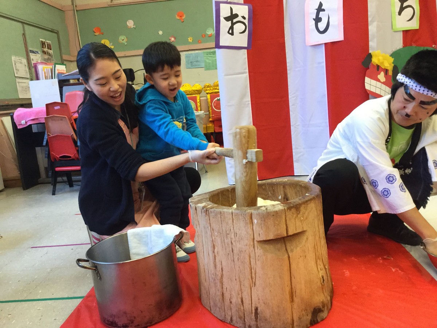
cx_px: 218
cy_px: 164
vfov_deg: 45.4
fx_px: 391
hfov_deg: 58.4
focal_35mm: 31
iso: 40
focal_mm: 3.3
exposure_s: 1/30
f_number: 2.4
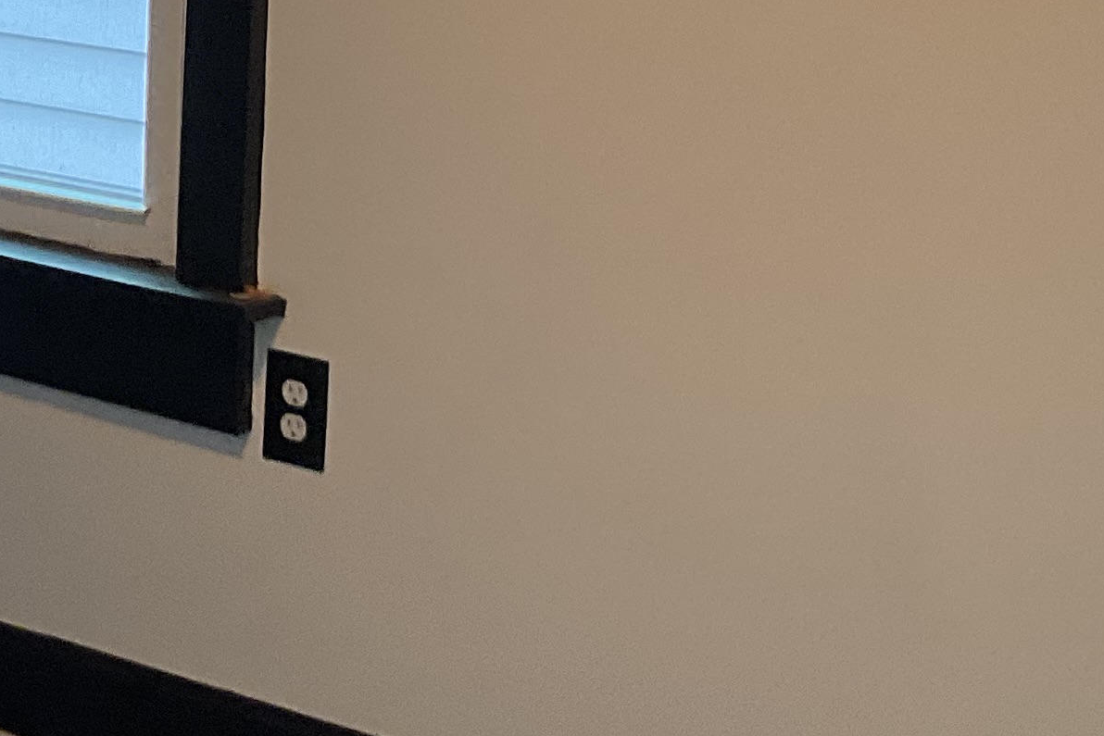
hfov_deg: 19.2
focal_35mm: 102
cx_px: -128
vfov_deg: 13.4
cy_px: 181
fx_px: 3128
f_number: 1.8
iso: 40
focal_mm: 3
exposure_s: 1/60
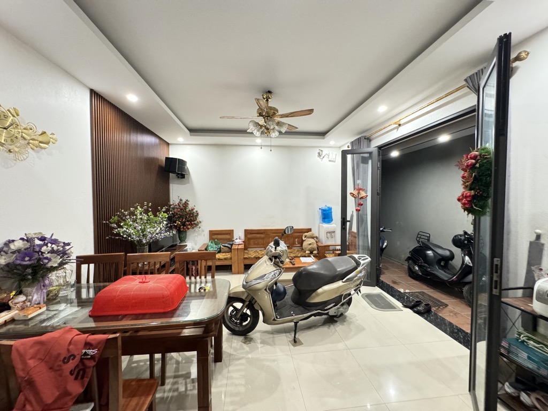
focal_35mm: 14
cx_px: 274
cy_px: 206
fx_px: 222
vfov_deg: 85.7
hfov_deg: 102.1
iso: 800
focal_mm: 2.22
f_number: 2.2
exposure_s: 1/50
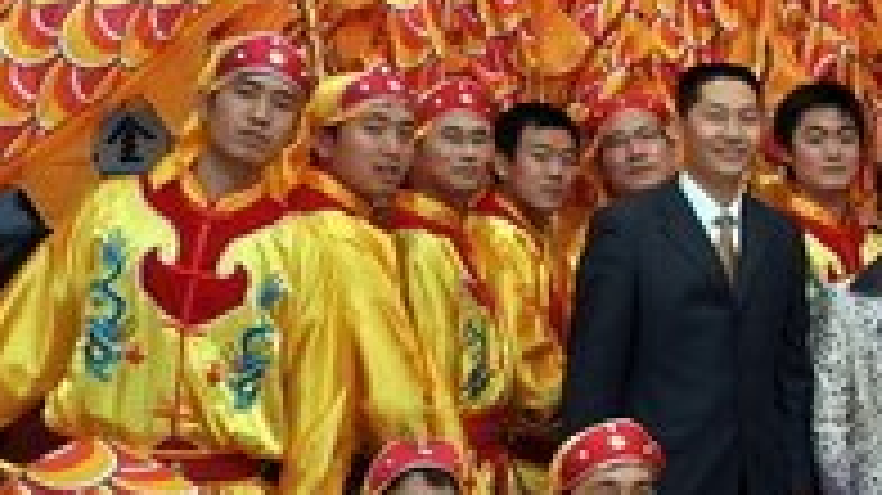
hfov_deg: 18.1
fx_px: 2518
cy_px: 259
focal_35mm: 108
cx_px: 1242
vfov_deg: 11.2
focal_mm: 21
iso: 200
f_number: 4
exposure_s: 1/60
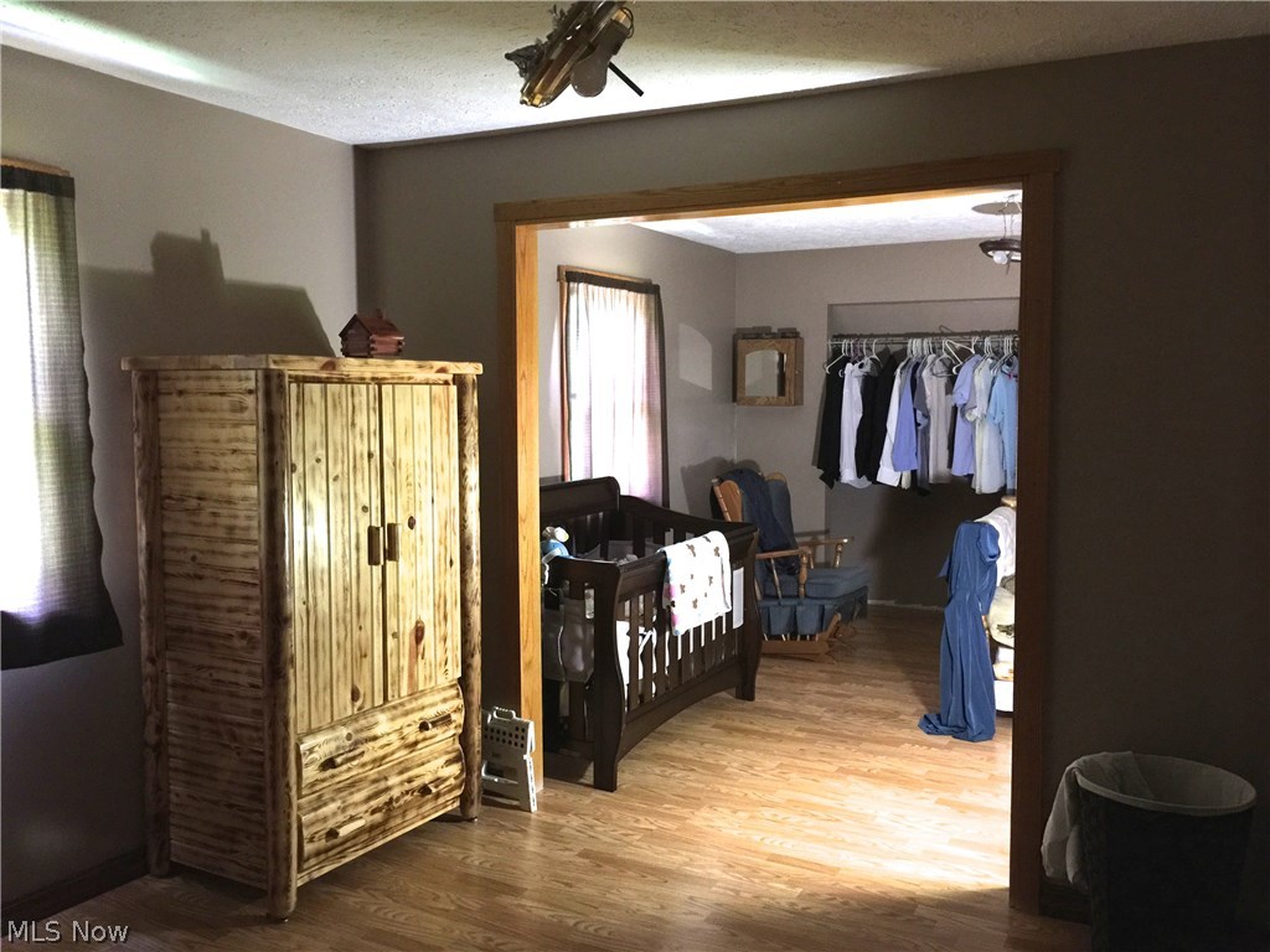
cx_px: 635
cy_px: 476
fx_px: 1064
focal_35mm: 29
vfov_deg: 48.2
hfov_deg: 61.7
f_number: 2.2
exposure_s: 1/4
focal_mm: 4.15
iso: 100
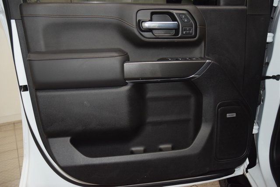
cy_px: 94
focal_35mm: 33
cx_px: 140
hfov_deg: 57.2
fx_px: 257
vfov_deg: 40.0
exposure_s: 1/125
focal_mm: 22
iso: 1400
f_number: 3.5
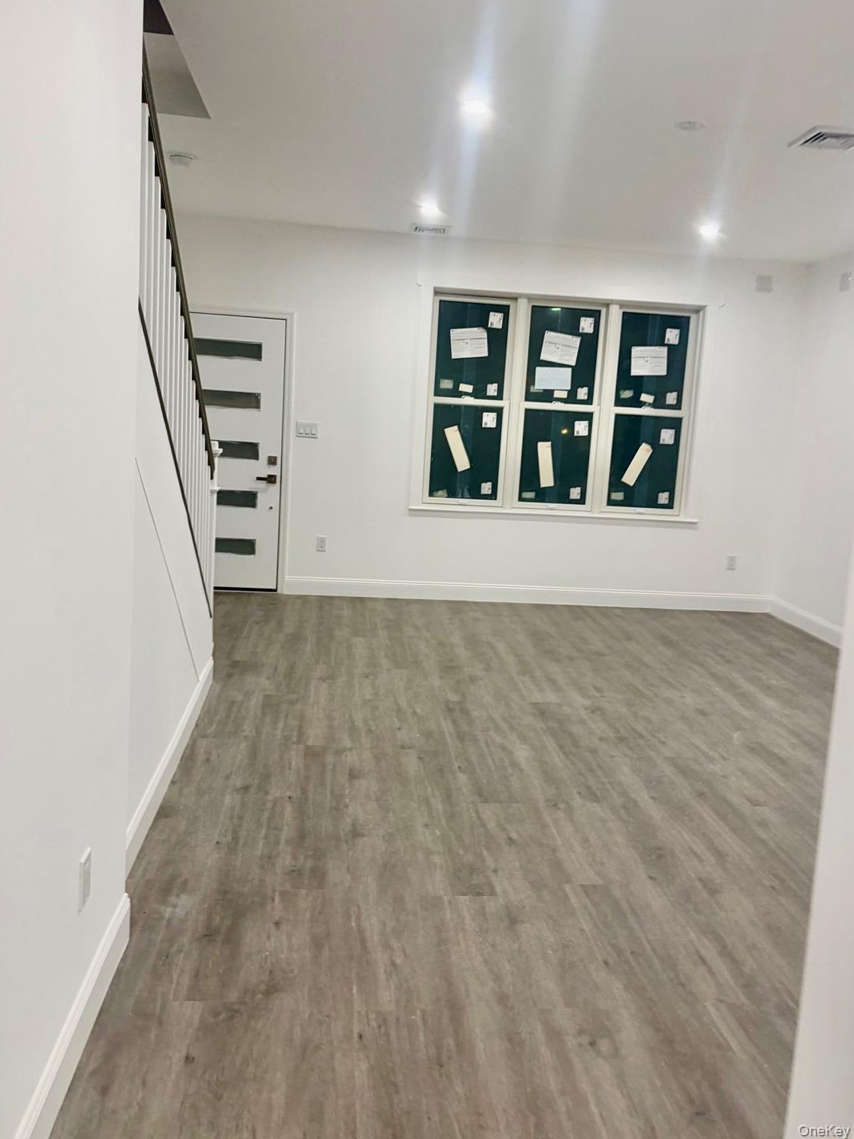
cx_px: 429
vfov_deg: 63.4
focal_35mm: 28
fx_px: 921
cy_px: 527
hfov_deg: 49.8
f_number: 1.6
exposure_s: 1/60
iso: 100
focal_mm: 5.96
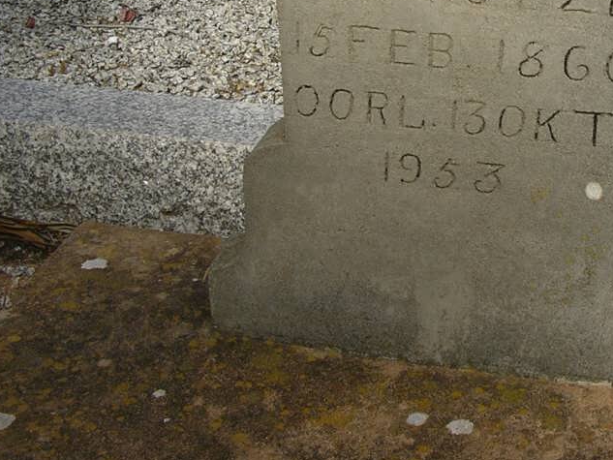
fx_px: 1275
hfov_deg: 26.7
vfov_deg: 20.2
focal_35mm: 72
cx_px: 461
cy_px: 96
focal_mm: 5.8
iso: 50
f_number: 4.1
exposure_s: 1/400
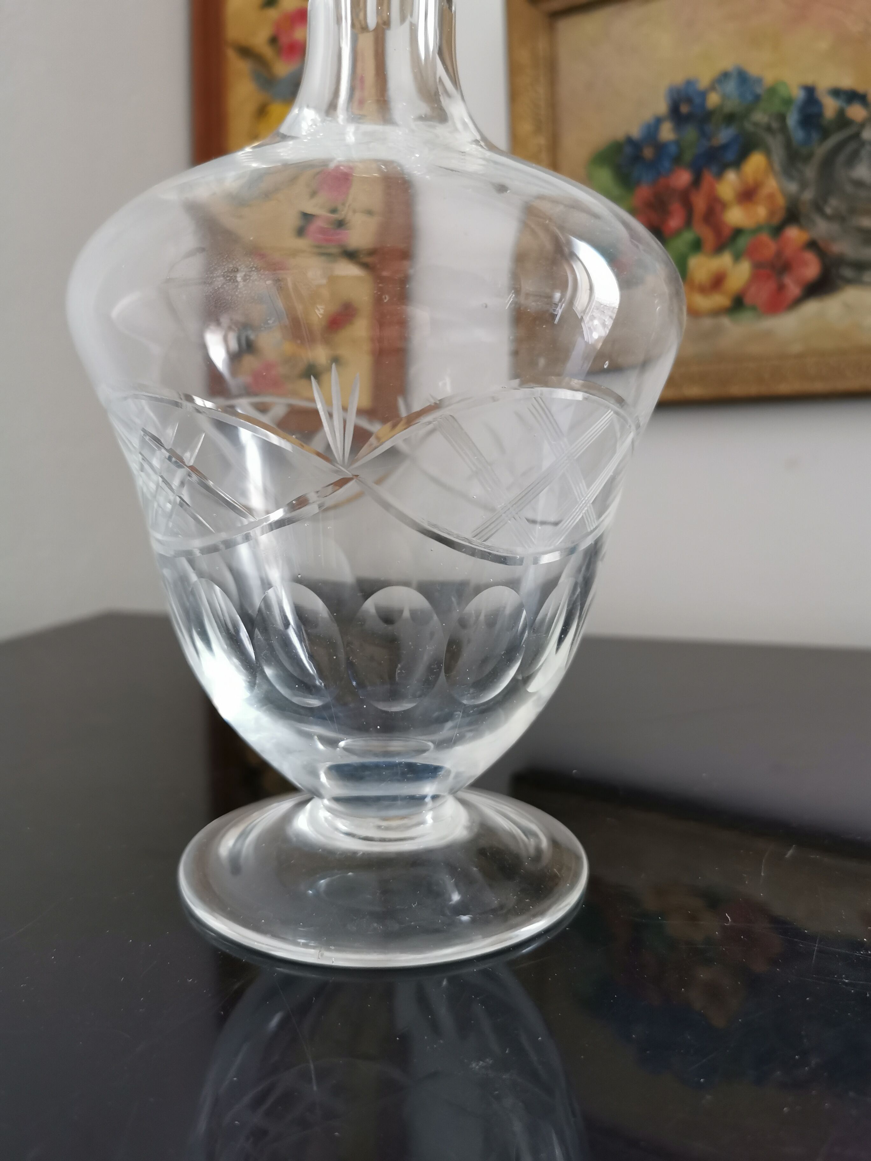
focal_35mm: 27
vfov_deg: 65.3
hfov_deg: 51.4
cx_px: 436
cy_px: 580
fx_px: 906
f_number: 1.6
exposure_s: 1/25
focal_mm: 5.56
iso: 400
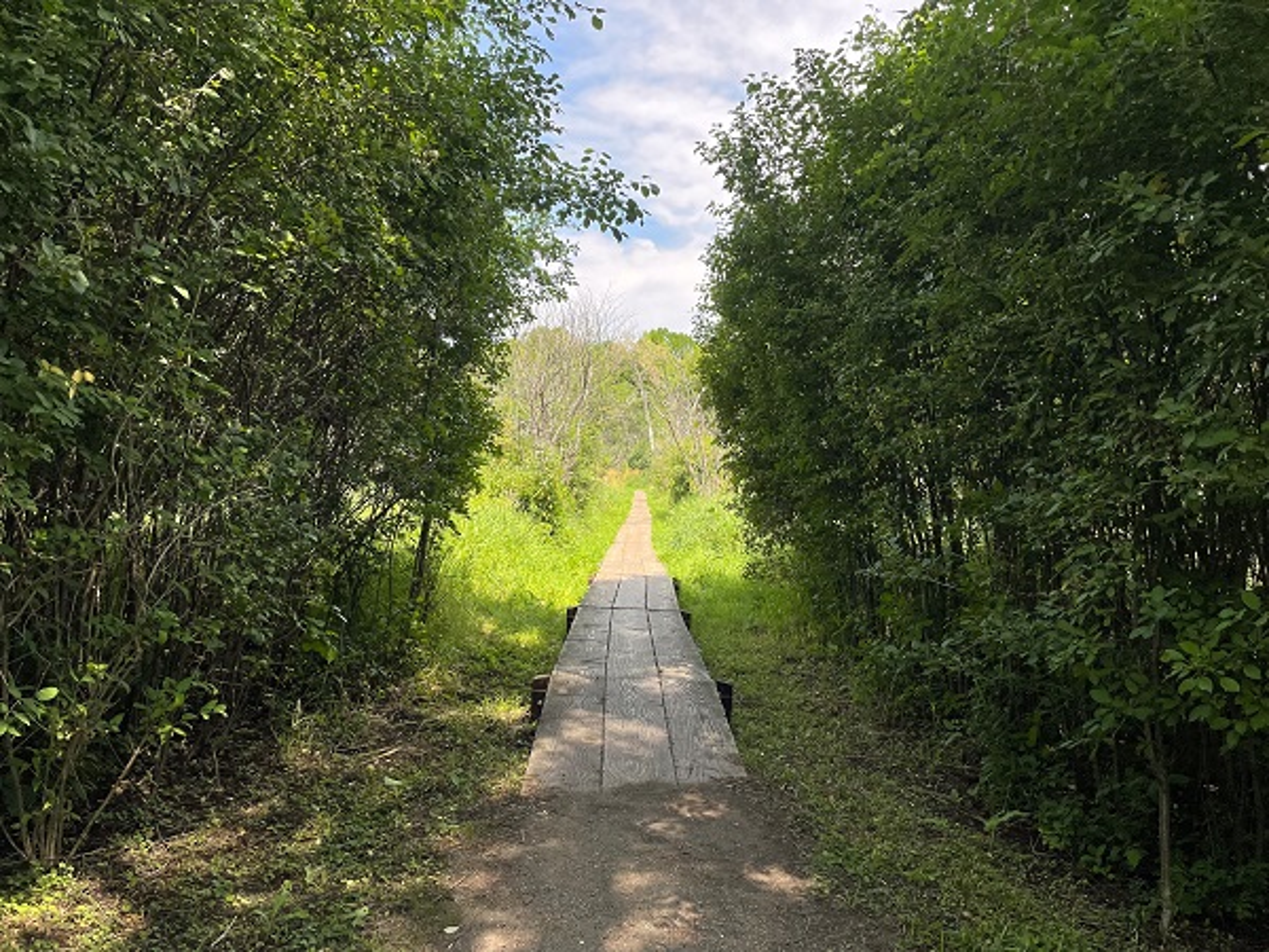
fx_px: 953
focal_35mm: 26
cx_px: 634
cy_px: 476
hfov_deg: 67.3
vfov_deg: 53.1
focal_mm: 4.2
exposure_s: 1/2000
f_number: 1.6
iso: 32
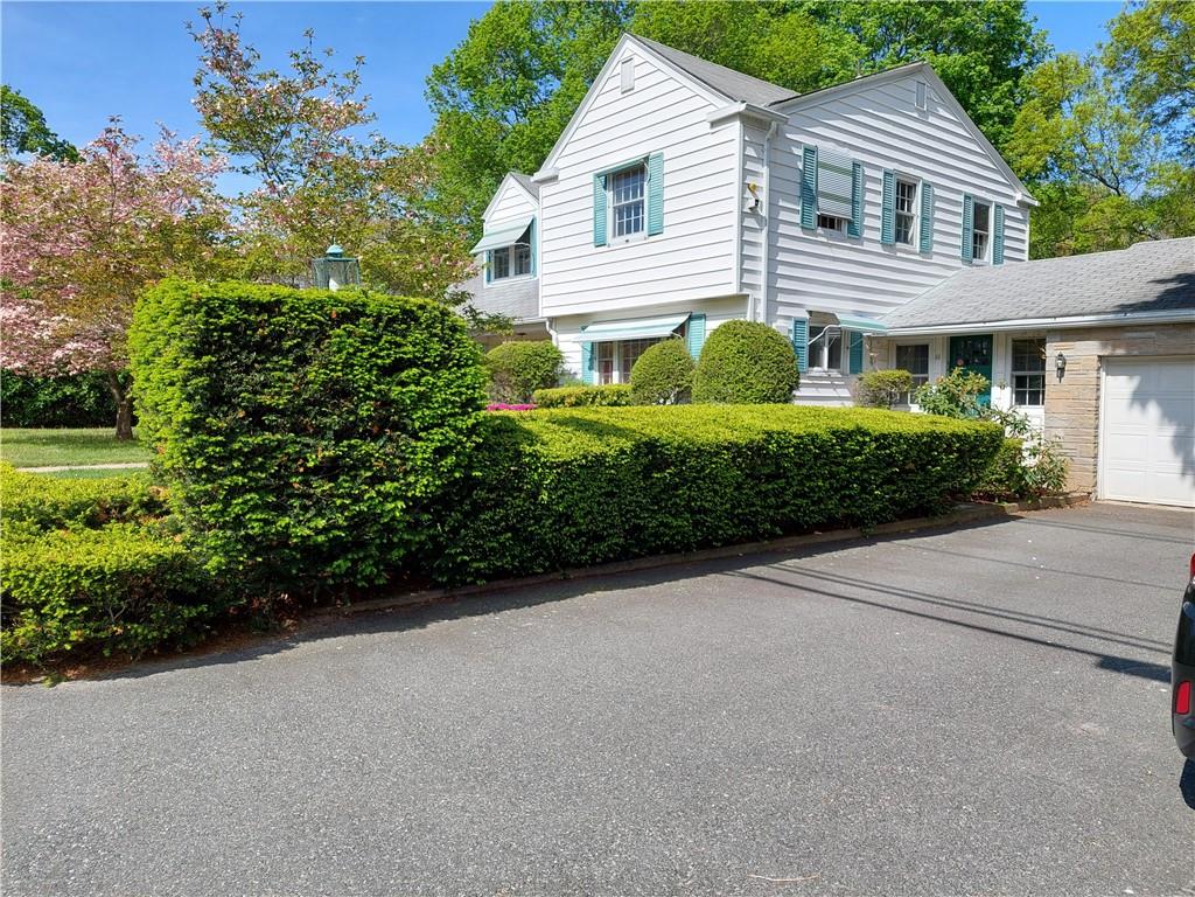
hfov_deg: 71.6
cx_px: 598
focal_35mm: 24
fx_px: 829
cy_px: 448
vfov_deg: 56.8
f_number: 1.8
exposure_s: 1/1527
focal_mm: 5.23
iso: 40
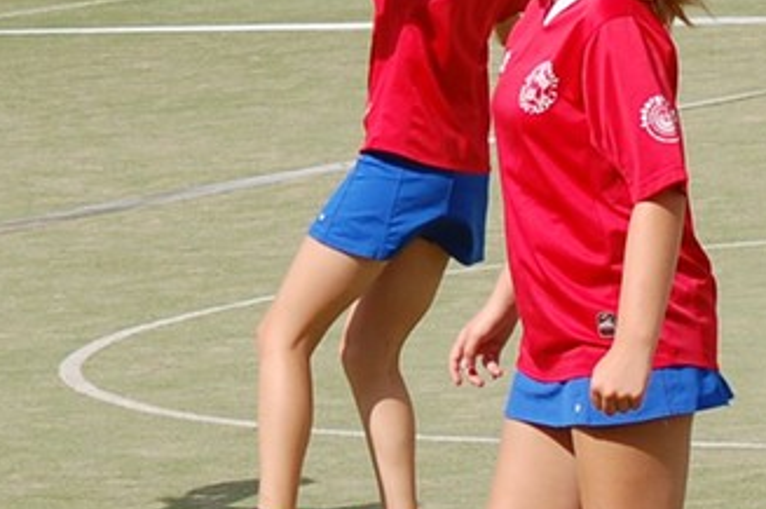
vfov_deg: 4.9
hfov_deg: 7.3
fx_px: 5991
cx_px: -141
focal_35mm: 282
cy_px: 246
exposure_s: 1/800
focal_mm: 60
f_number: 7.1
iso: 200
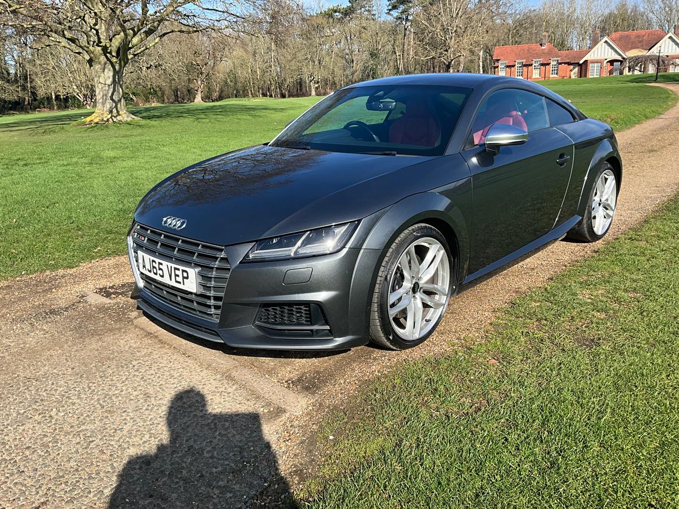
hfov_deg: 61.7
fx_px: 569
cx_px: 340
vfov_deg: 48.2
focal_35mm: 29
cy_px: 254
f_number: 1.8
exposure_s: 1/1076
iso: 25
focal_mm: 3
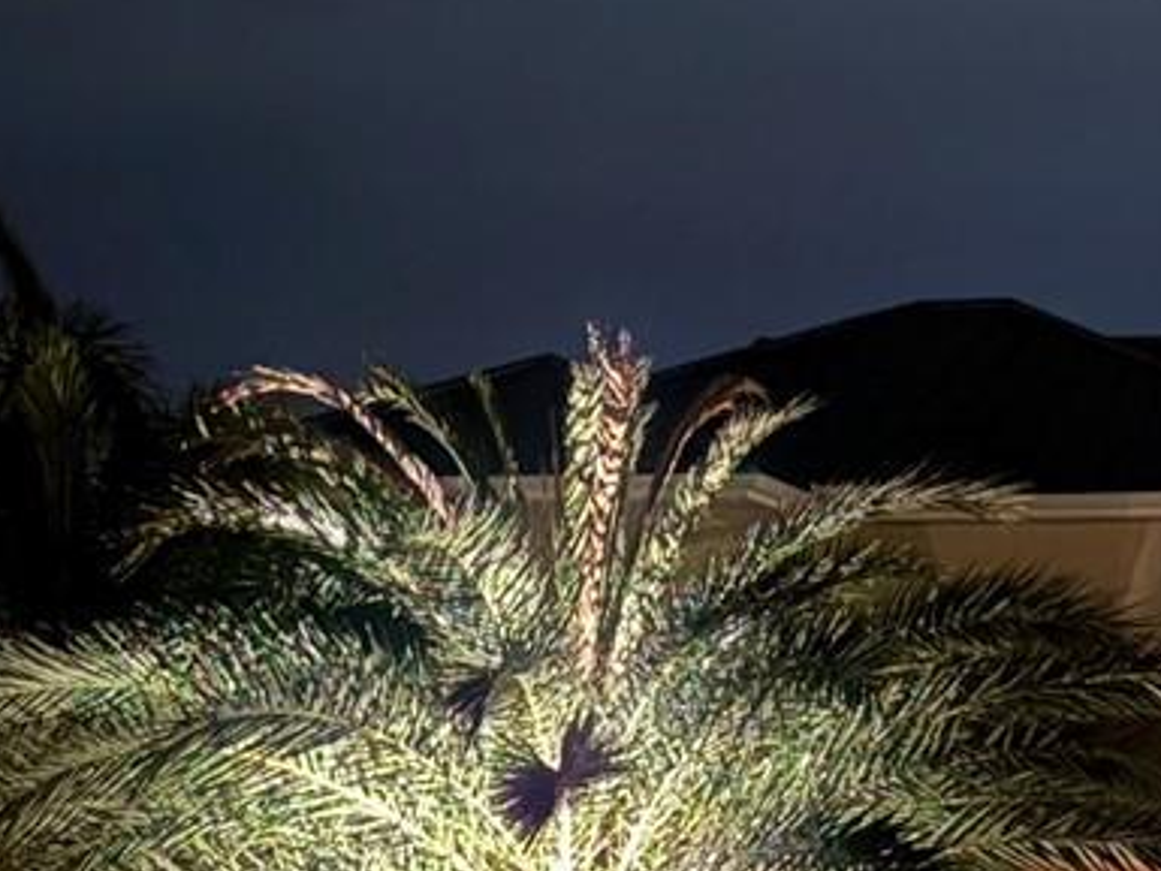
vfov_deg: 13.7
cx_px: 844
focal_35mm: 108
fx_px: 3623
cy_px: 533
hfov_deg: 18.1
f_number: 1.6
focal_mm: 5.96
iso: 1250
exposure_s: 1/5
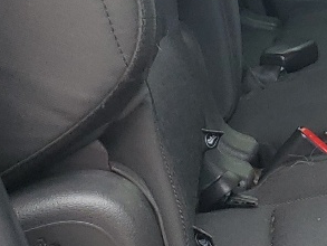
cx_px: 544
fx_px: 1342
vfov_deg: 10.0
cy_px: -169
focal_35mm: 142
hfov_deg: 12.9
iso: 50
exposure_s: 1/476
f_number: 1.5
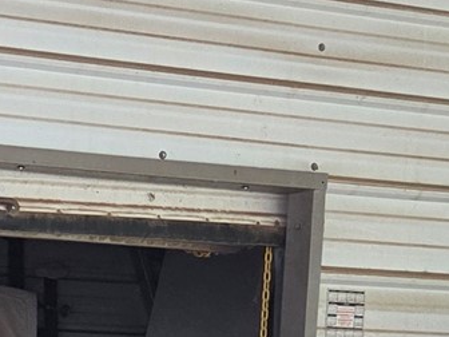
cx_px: -283
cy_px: 512
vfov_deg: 10.2
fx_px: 1816
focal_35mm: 140
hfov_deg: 13.1
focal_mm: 5.4
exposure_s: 1/120
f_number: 1.8
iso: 160
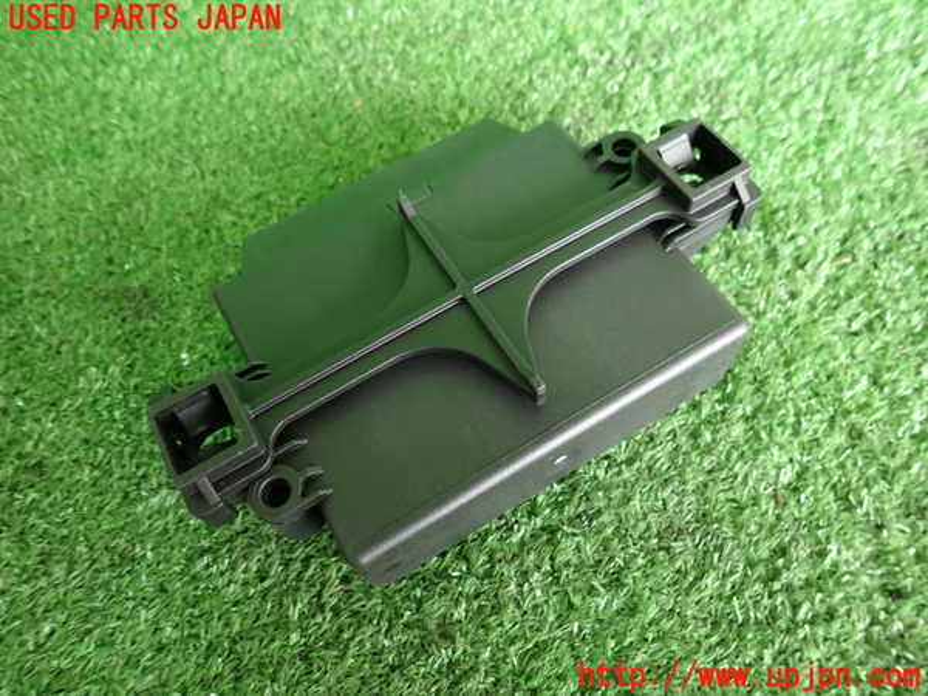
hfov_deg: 69.4
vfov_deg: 54.9
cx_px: 464
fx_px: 670
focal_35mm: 25
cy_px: 348
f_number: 2
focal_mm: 4.5
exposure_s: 1/40
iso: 200
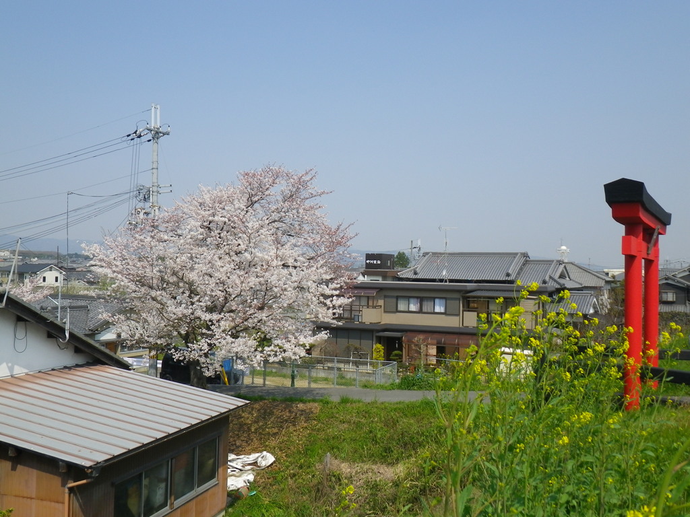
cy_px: 258
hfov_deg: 54.0
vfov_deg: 41.8
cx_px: 345
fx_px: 678
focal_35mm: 34
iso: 80
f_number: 4.6
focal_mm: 6.1
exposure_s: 1/640
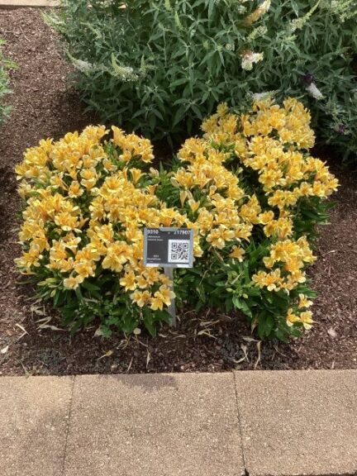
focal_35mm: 31
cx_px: 178
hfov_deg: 45.4
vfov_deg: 58.4
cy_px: 238
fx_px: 426
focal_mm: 3.3
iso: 25
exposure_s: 1/840
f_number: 2.4
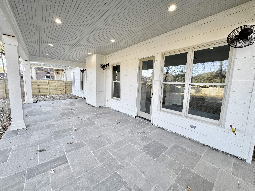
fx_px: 103
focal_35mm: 14
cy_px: 96
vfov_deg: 85.7
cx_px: 128
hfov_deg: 102.1
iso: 40
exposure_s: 1/144
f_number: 2.2
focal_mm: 2.22
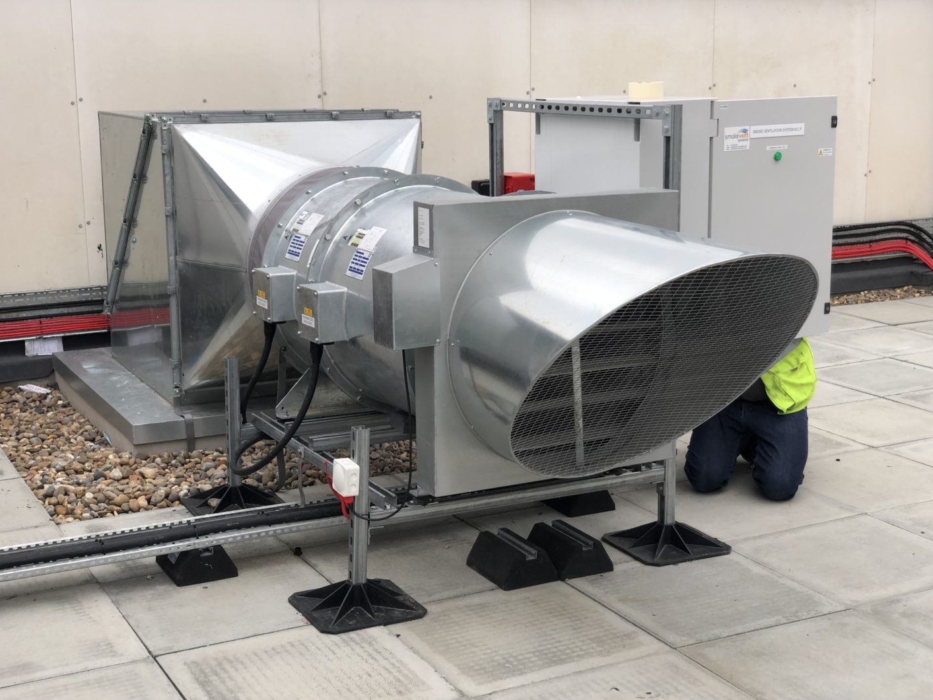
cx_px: 473
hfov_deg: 36.2
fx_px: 1429
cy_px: 346
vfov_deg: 27.5
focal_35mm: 53
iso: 16
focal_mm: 6
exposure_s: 1/60
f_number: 2.4
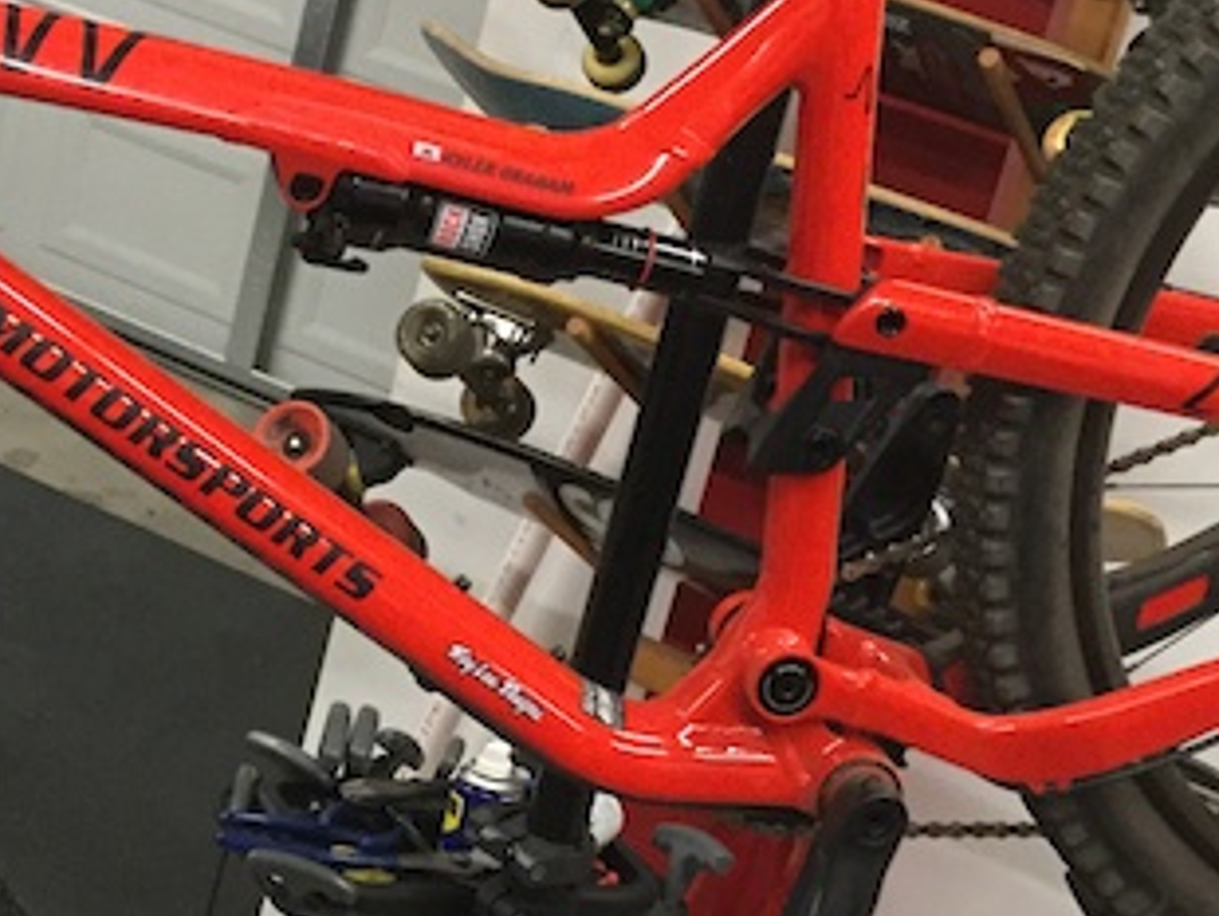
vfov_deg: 18.5
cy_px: 432
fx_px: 2819
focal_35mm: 80
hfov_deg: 24.4
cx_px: 523
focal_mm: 3.3
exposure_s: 1/15
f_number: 2.4
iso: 200
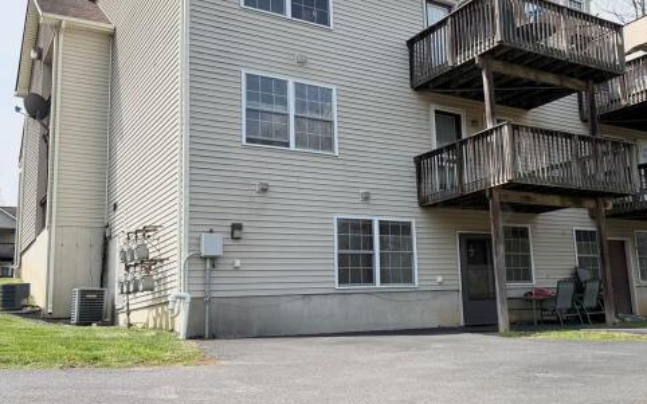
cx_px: 451
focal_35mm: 38
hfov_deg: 50.3
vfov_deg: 33.6
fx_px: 670
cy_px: 191
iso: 100
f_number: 1.78
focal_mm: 6.76
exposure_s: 1/3425
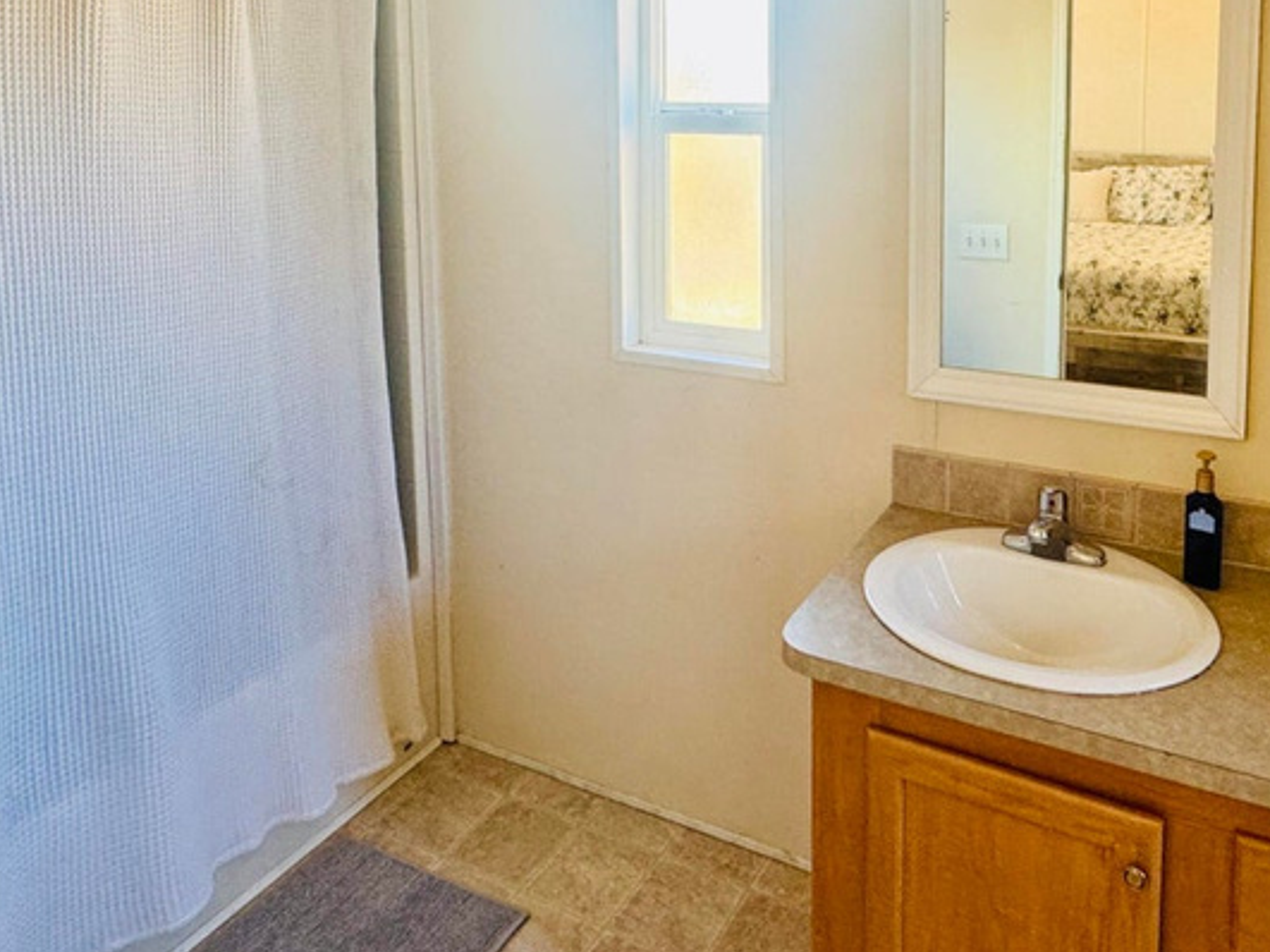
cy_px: 182
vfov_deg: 48.3
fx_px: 990
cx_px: 789
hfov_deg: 64.4
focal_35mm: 27
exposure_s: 1/120
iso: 250
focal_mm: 2.22
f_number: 2.2
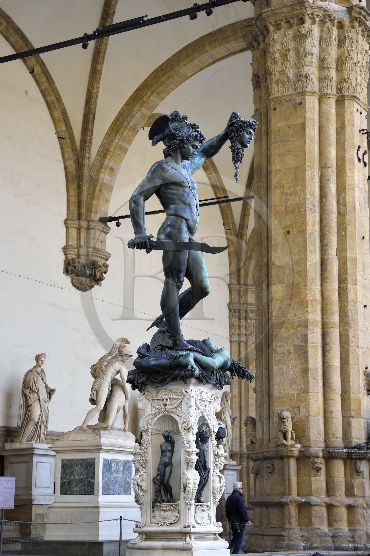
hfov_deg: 19.4
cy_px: 278
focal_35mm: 70
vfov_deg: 28.9
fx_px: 1080
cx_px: 185
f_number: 6.3
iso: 200
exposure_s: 1/250
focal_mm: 70
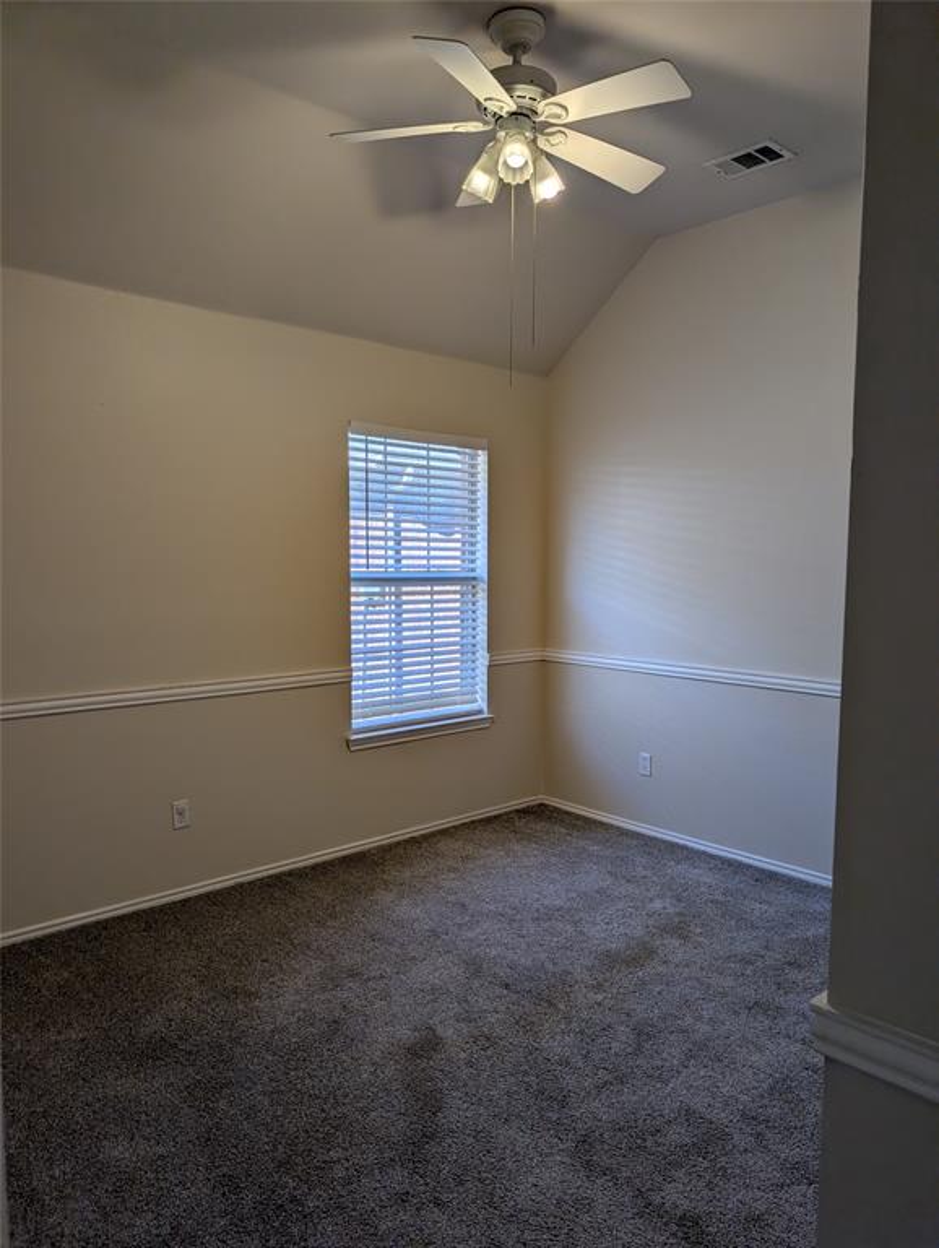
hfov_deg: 56.9
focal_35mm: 24
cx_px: 470
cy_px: 624
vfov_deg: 71.5
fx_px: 866
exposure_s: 1/771
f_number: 1.68
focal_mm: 6.9
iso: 22
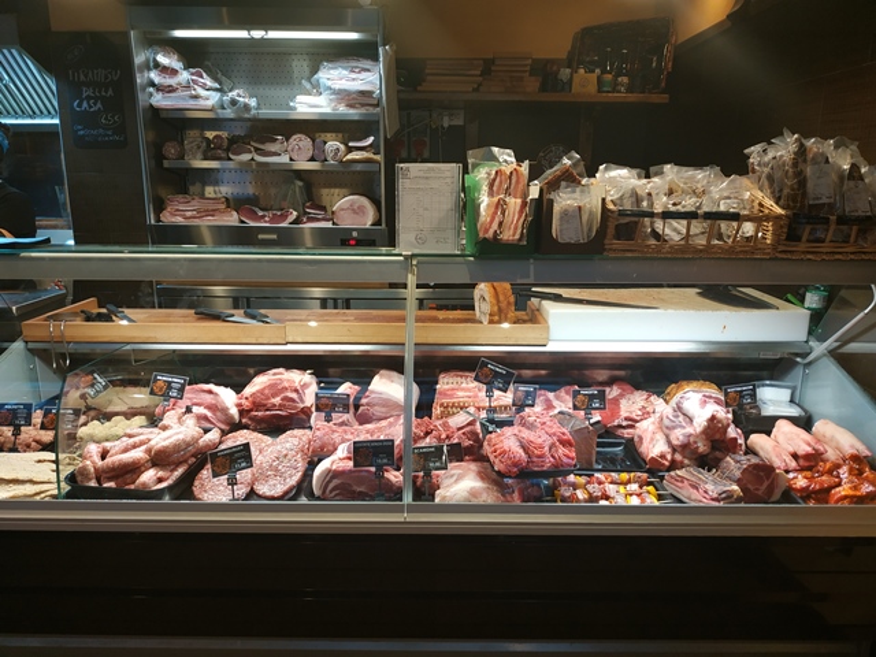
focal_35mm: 24
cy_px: 328
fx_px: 607
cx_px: 438
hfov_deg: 71.6
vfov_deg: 56.8
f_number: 1.9
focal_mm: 3.94
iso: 200
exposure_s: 1/25
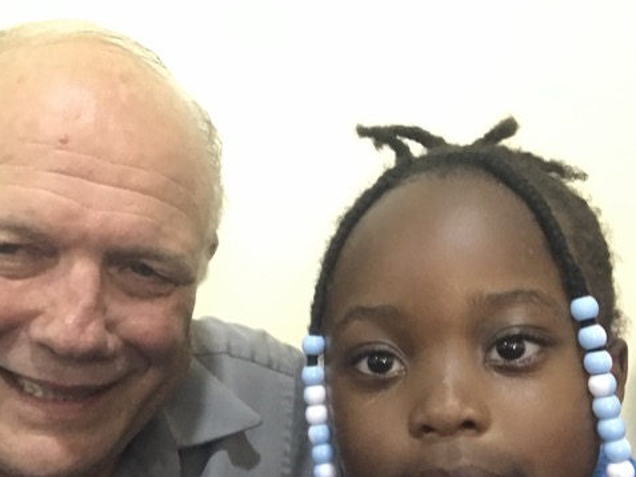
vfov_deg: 30.6
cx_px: 323
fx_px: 864
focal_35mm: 47
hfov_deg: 40.4
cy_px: 324
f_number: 2.2
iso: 250
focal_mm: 2.87
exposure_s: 1/17
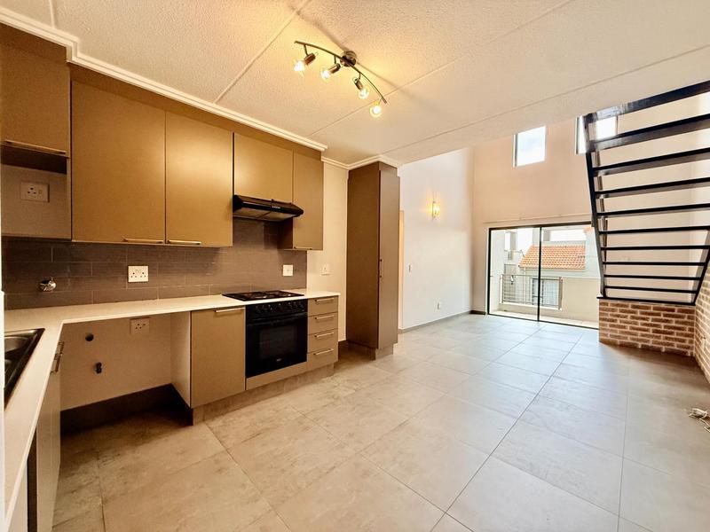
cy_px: 266
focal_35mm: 14
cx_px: 355
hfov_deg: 102.1
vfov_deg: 85.7
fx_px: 287
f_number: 2.2
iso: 320
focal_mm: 2.22
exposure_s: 1/99
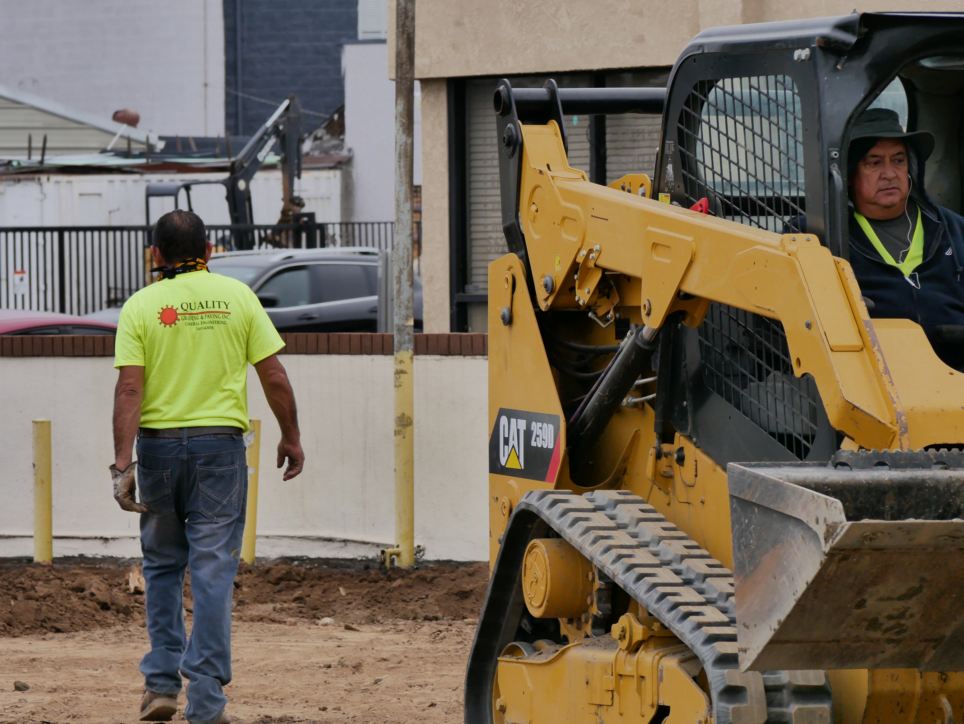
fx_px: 6965
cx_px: 494
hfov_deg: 7.9
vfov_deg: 5.9
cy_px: 378
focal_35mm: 250
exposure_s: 1/200
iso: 800
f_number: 9
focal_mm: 109
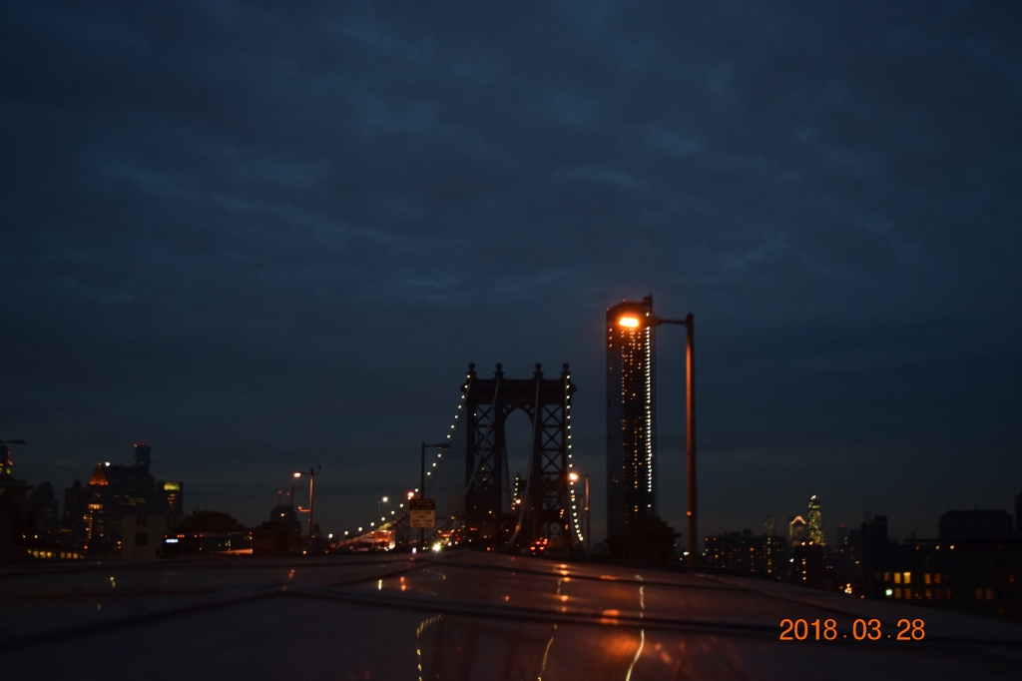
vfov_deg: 31.9
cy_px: 340
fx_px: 1192
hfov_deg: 46.4
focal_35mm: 42
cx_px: 511
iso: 1600
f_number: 4.2
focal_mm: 28
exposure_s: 1/40
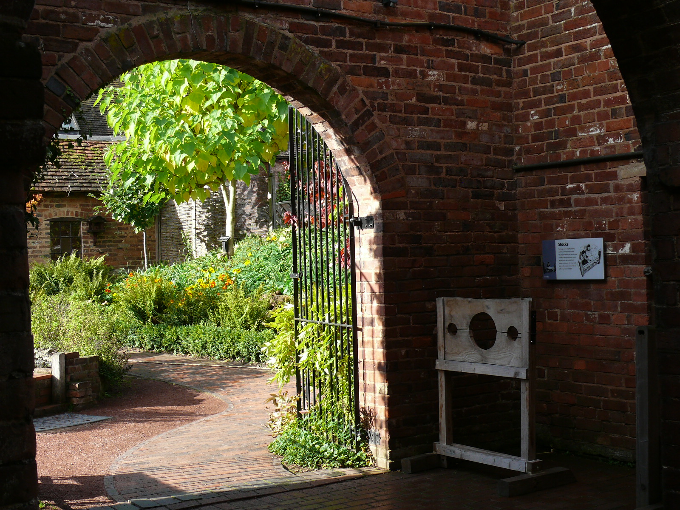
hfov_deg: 37.5
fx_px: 1002
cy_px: 255
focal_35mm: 51
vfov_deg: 28.6
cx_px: 340
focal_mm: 9.3
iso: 100
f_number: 4.5
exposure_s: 1/200
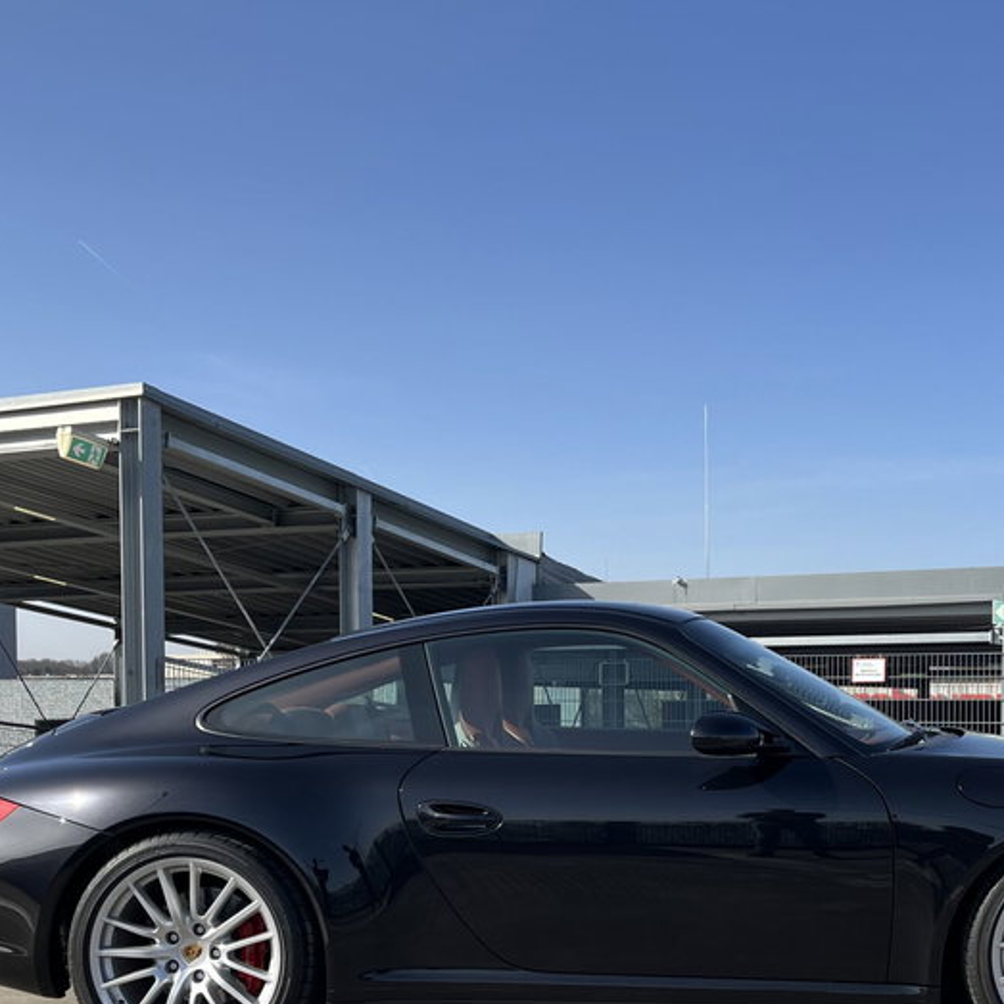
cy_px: 720
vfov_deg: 36.9
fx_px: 1477
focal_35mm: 45
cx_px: 641
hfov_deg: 37.3
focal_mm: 5.1
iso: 50
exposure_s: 1/1580
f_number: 1.6
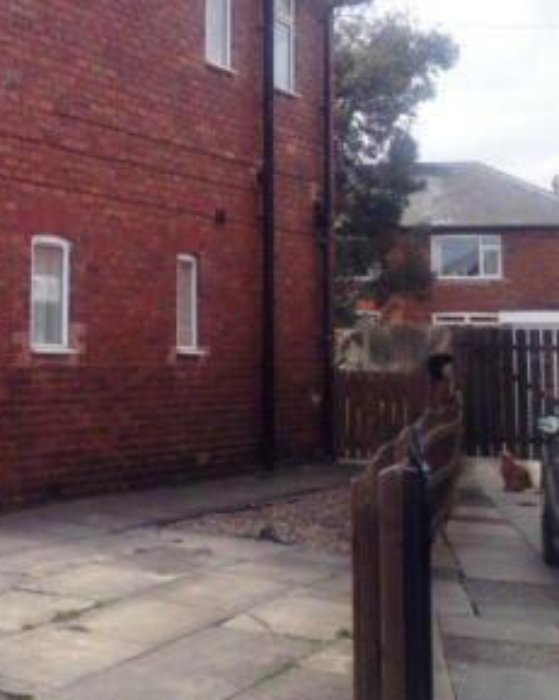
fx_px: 1428
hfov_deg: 20.7
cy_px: 219
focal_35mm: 69
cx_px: -105
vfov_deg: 27.3
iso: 50
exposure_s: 1/890
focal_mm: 4.28
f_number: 2.4
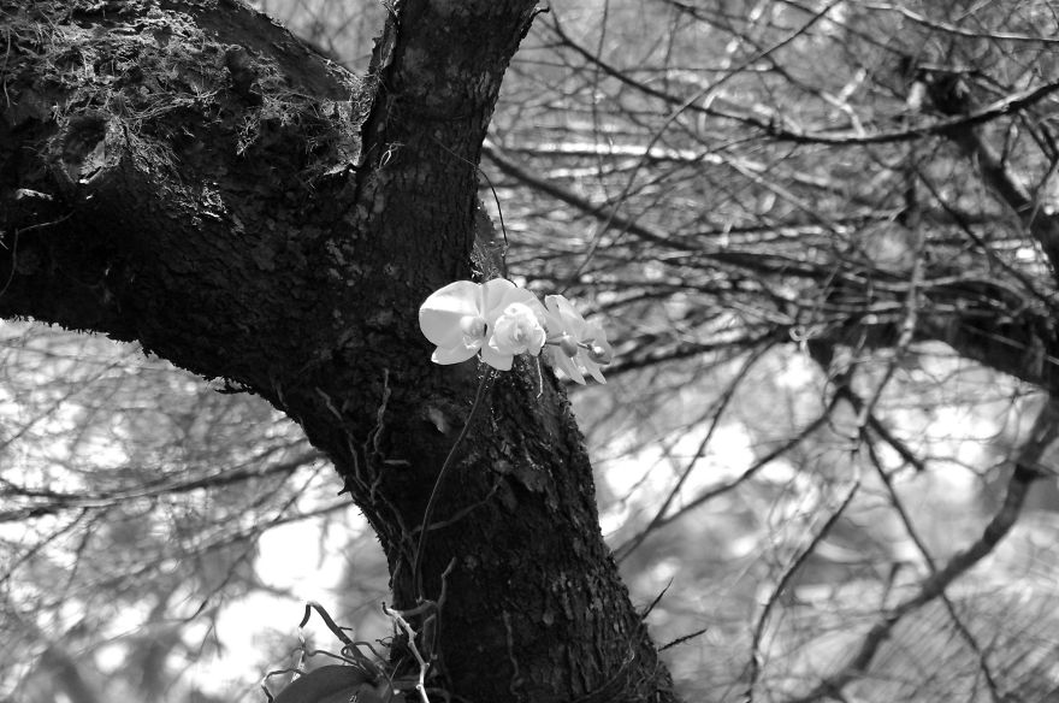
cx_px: 530
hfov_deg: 6.9
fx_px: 8812
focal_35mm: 300
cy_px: 352
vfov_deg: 4.6
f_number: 9
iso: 3200
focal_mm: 200
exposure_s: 1/1250
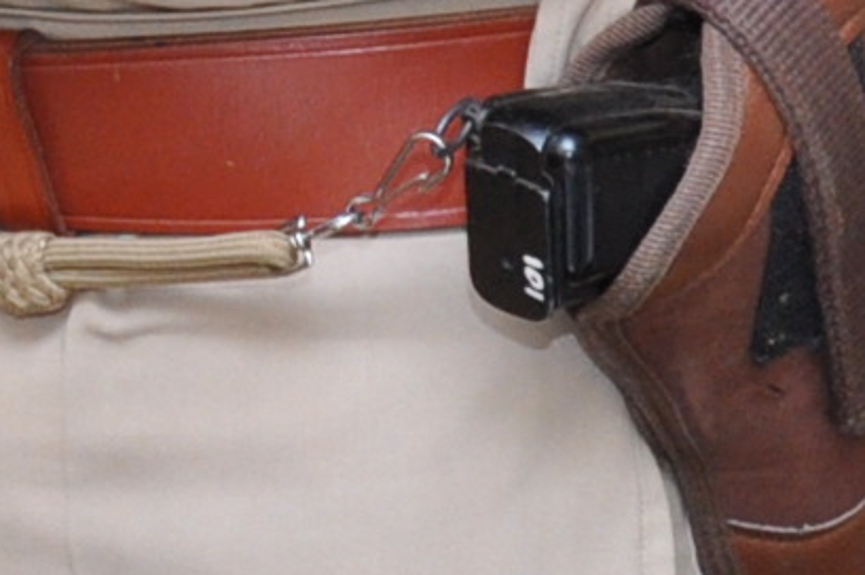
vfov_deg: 3.8
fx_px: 8499
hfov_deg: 5.7
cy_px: -1150
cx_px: -909
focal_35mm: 354
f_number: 7.1
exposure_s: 1/125
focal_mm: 30
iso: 640
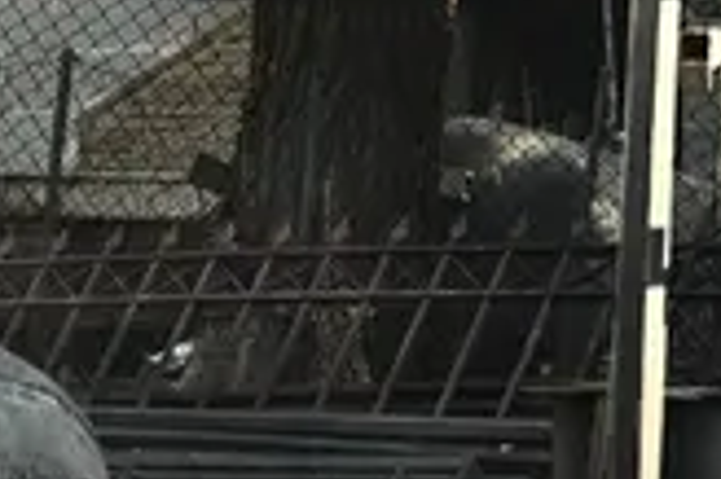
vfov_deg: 5.2
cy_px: -125
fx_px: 5222
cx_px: 66
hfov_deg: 7.9
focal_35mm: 261
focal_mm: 44
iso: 800
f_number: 4
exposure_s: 1/2000
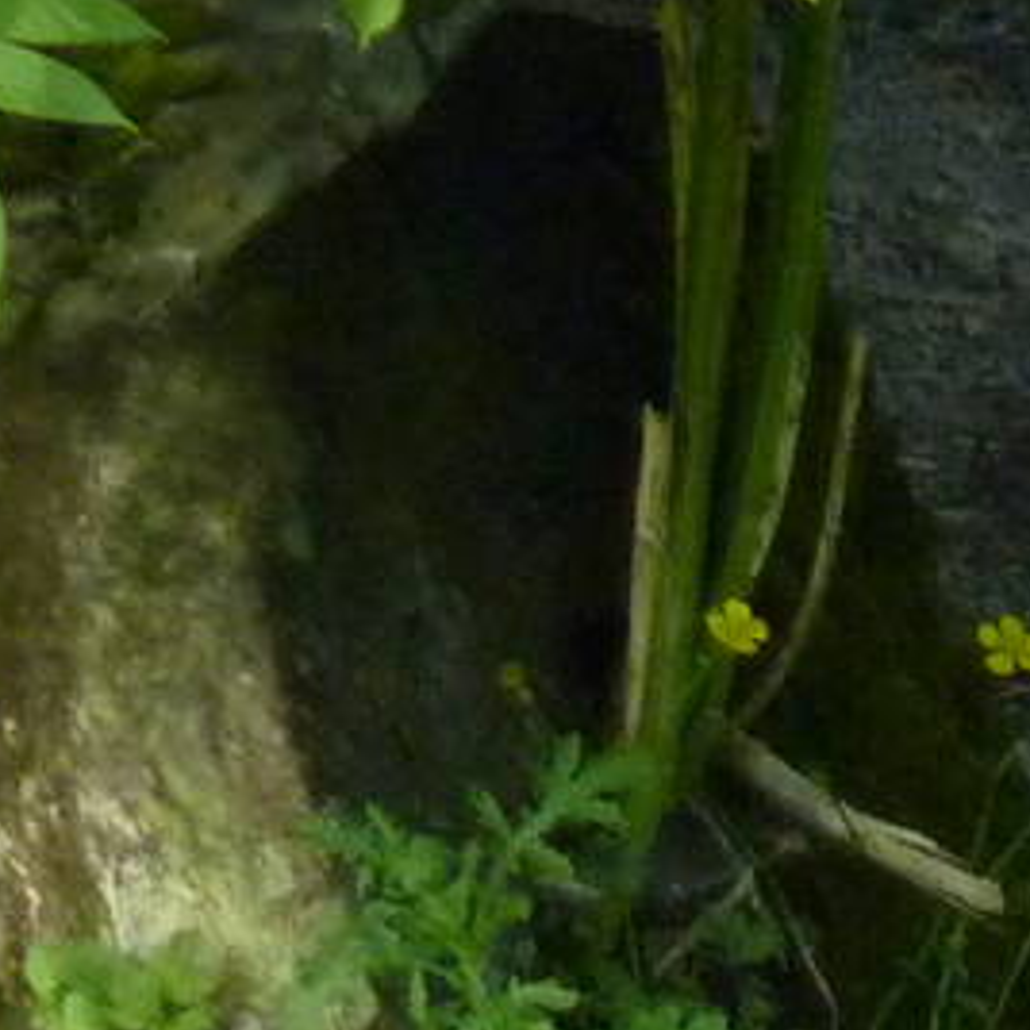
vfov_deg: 1.1
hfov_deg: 1.1
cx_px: 1245
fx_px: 53290
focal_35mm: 1583
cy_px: 1837
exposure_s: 1/160
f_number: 4.9
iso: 400
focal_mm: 49.2
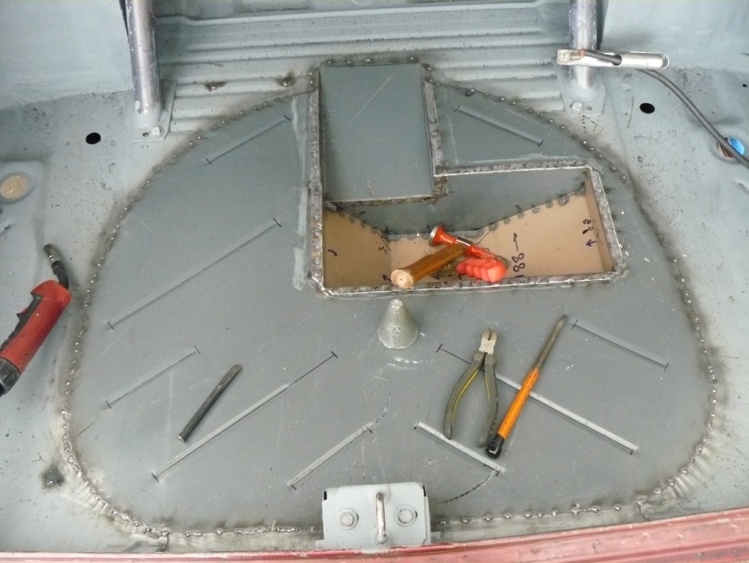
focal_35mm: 36
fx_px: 779
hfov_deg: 51.3
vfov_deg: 39.7
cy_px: 282
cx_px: 374
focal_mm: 6
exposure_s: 1/100
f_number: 3.6
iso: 400
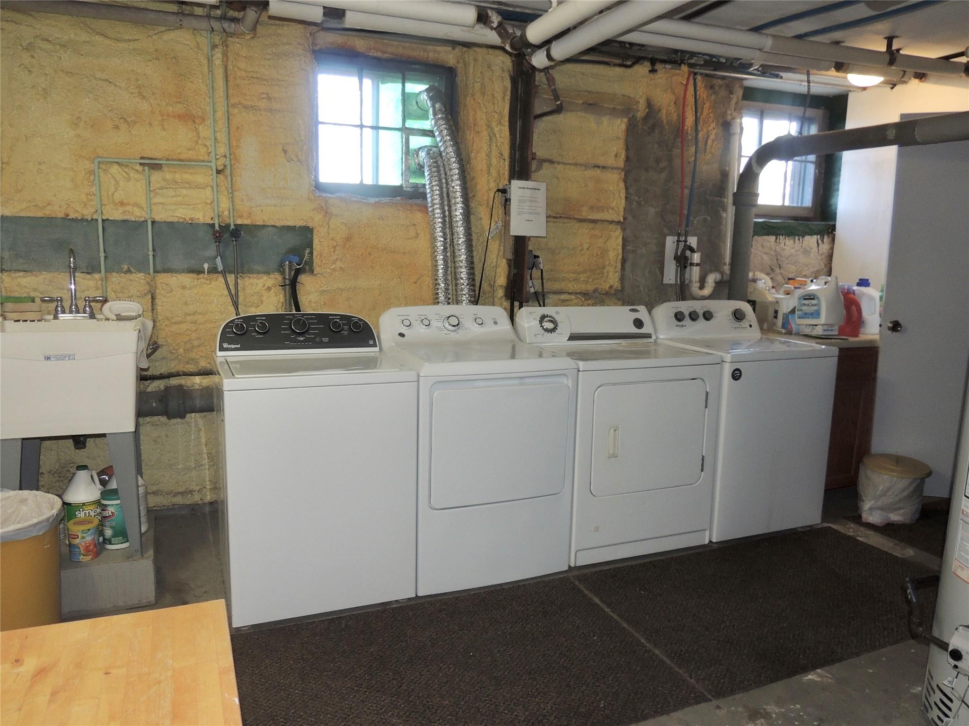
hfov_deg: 71.6
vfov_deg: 56.8
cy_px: 363
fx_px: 672
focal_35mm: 24
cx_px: 484
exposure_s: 1/30
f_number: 3
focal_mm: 4.3
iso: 200
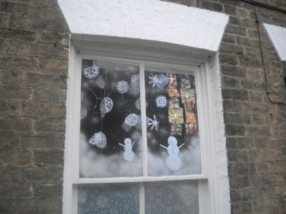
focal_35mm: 35
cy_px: 107
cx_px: 143
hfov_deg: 52.7
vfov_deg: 40.7
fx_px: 289
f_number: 3.1
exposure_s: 1/150
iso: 80
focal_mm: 6.3
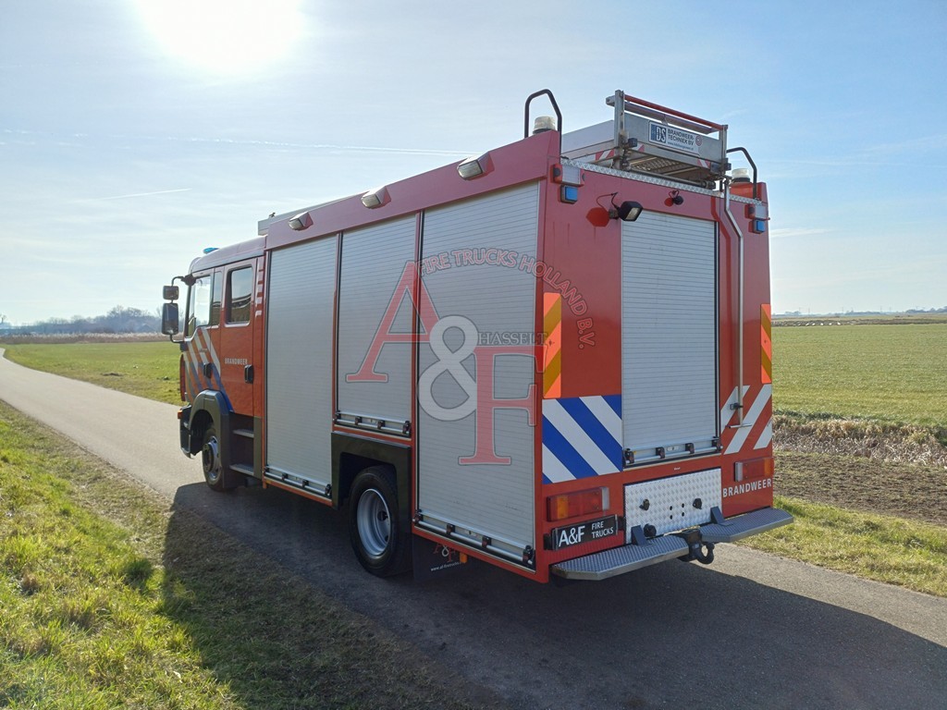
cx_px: 474
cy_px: 355
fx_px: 684
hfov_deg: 69.4
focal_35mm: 25
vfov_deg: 54.9
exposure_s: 1/699
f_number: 1.8
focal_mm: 4.65
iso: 50
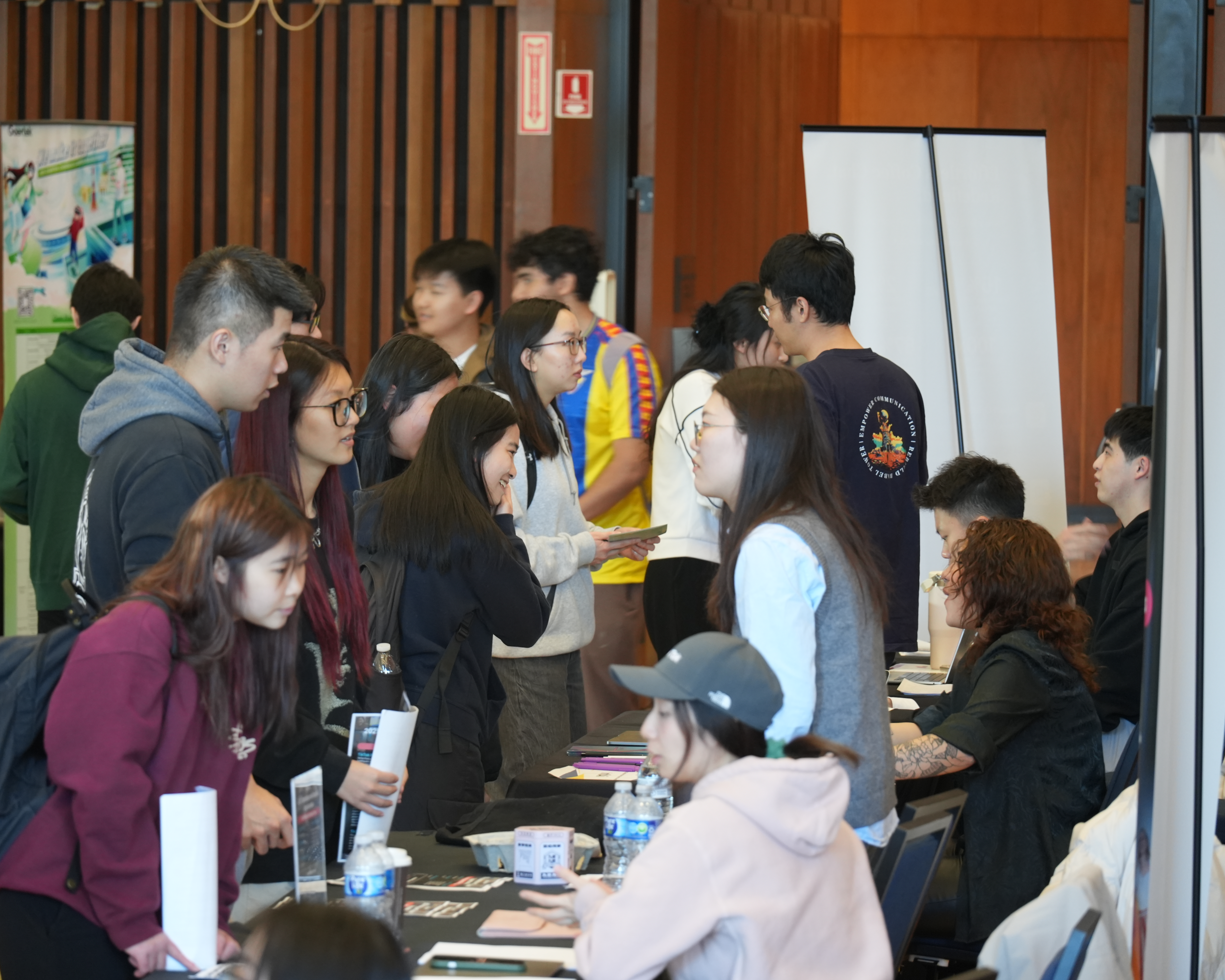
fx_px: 7142
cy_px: 488
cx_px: 513
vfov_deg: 7.8
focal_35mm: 197
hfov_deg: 9.8
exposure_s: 1/30
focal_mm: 174
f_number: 6.3
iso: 1600
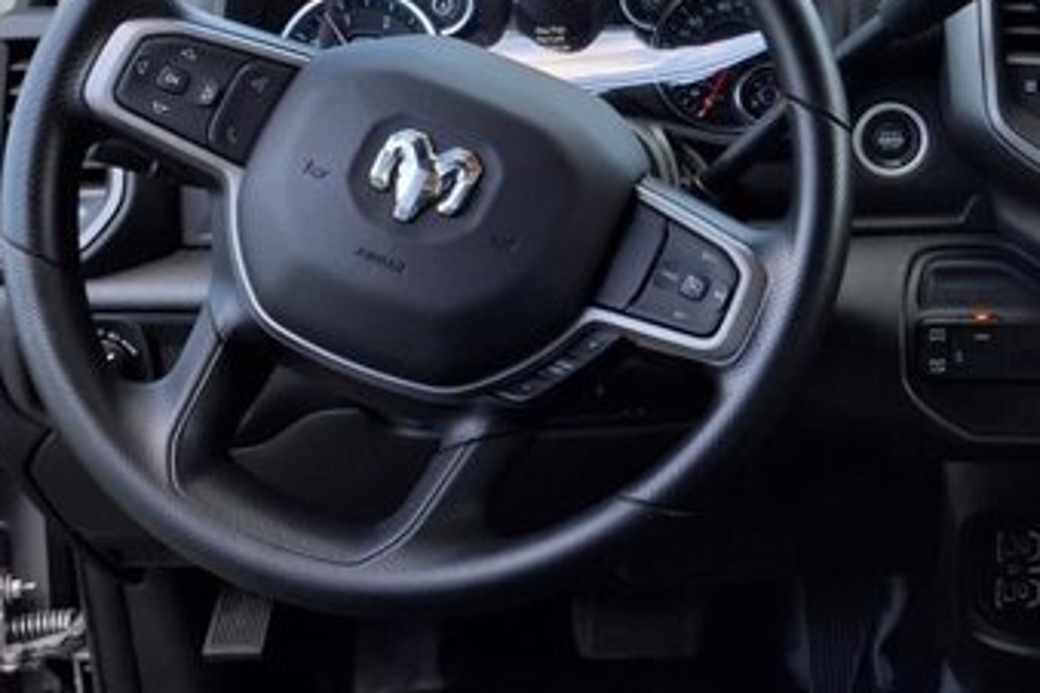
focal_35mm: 53
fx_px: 1531
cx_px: 899
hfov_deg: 35.7
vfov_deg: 24.8
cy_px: 80
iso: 40
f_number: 1.9
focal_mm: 3.58
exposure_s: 1/278
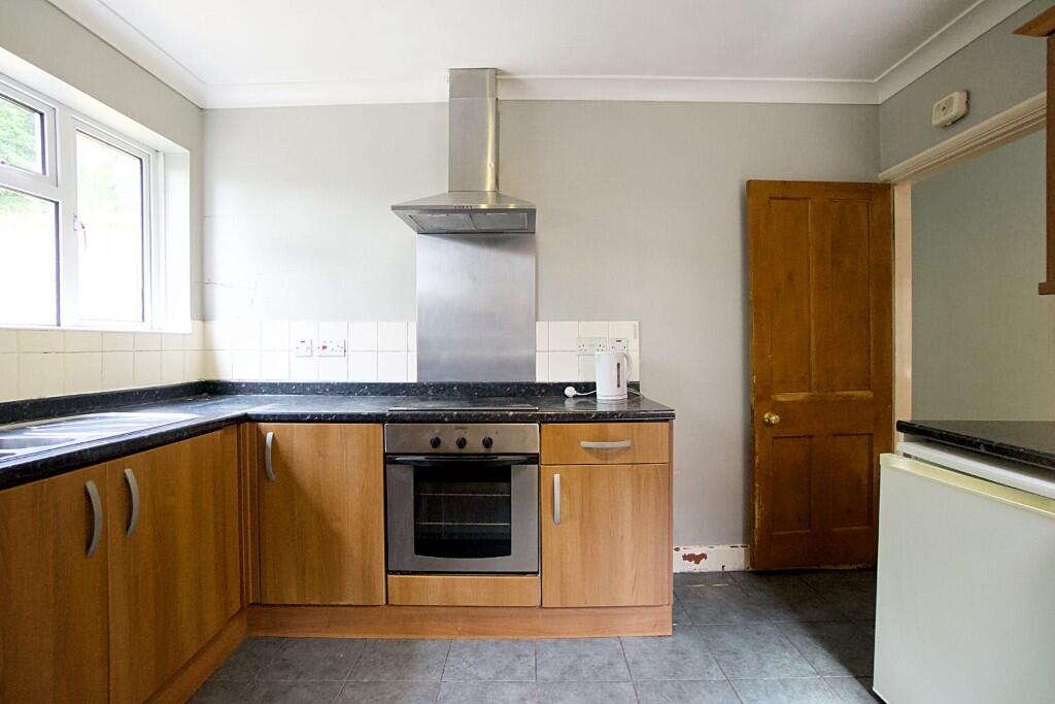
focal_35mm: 15
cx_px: 528
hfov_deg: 100.4
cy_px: 352
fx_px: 440
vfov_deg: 77.3
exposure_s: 1/160
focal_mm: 10
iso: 4000
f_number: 4
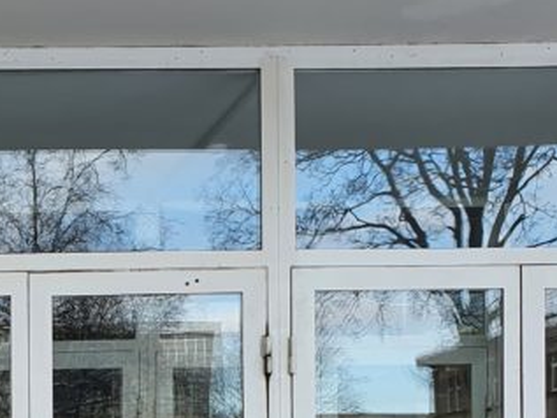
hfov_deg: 21.0
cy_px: 553
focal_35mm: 84
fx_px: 1352
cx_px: -181
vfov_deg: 16.5
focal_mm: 4.32
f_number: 2.4
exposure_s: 1/171
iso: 50
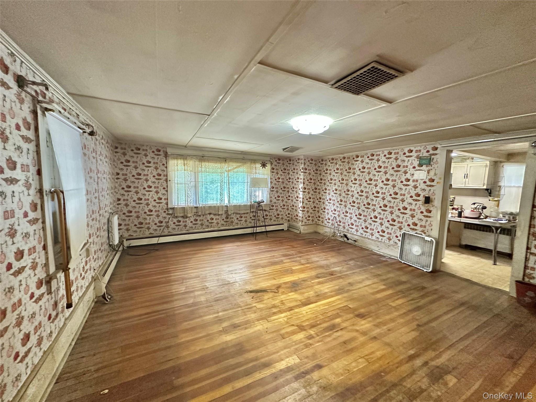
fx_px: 217
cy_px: 201
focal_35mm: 14
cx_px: 268
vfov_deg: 85.7
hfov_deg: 102.1
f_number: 2.2
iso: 400
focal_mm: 2.22
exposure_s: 1/60
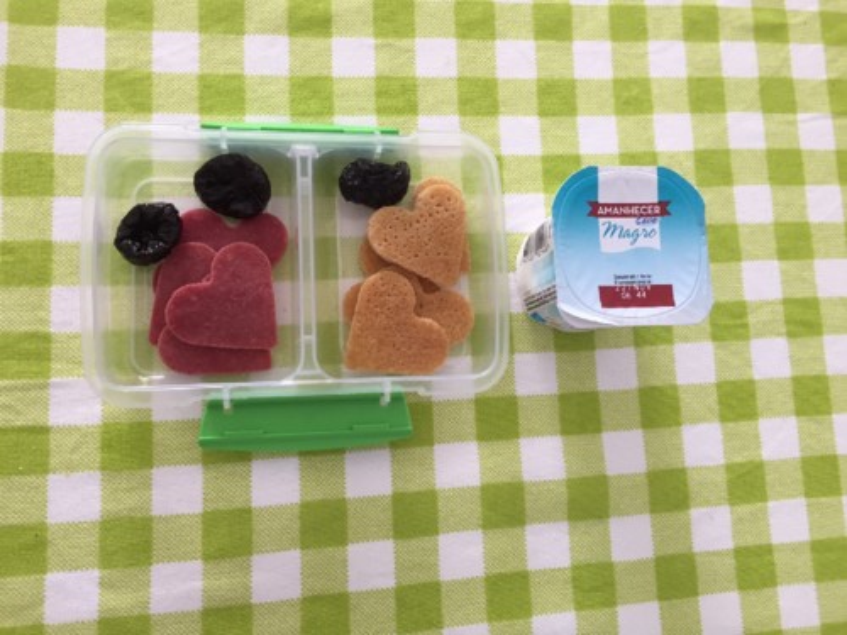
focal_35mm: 29
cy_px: 318
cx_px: 424
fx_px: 710
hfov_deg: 61.7
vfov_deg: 48.2
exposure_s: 1/33
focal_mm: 4.15
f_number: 2.2
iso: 80
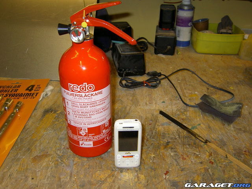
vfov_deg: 41.8
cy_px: 94
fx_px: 248
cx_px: 126
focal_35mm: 34
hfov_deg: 54.0
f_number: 2.8
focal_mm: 5.6
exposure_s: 1/60
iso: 100
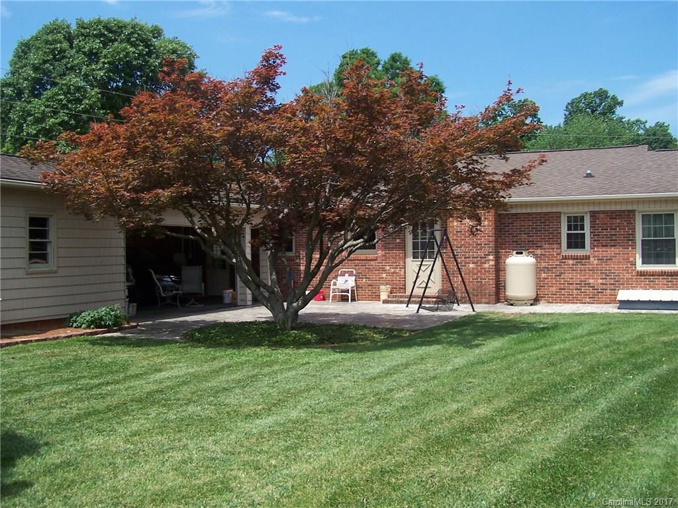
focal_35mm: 38
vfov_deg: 37.7
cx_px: 339
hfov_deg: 49.0
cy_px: 254
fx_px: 744
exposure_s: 1/750
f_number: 4
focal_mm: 6.3
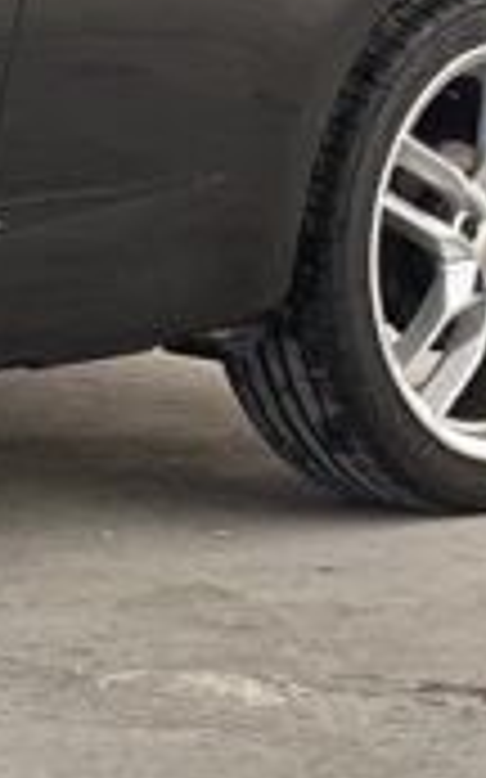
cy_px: -567
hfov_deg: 3.4
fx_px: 7996
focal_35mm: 377
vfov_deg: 5.5
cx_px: -963
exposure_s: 1/121
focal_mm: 9
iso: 100
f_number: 2.8
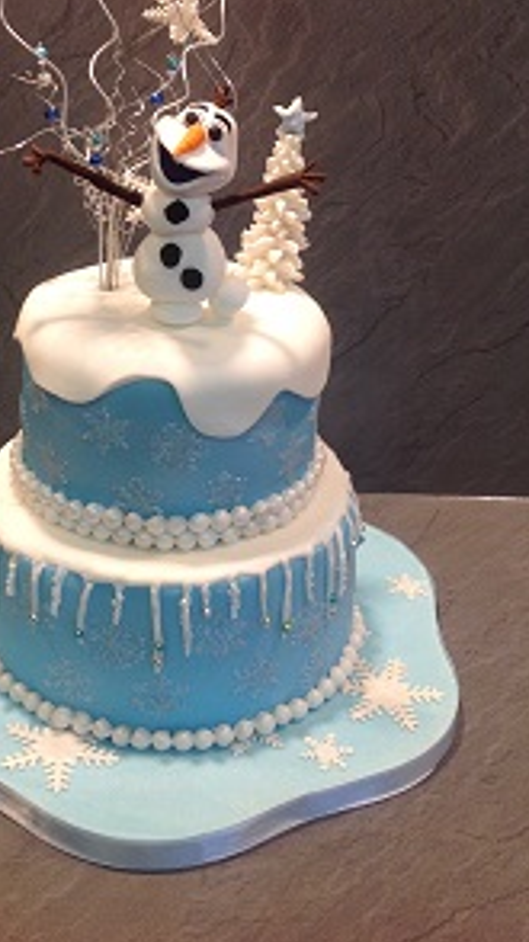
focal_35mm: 52
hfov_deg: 22.9
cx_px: 170
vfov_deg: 39.4
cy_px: 316
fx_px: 1299
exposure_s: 1/40
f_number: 2.4
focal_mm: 4.28
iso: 64
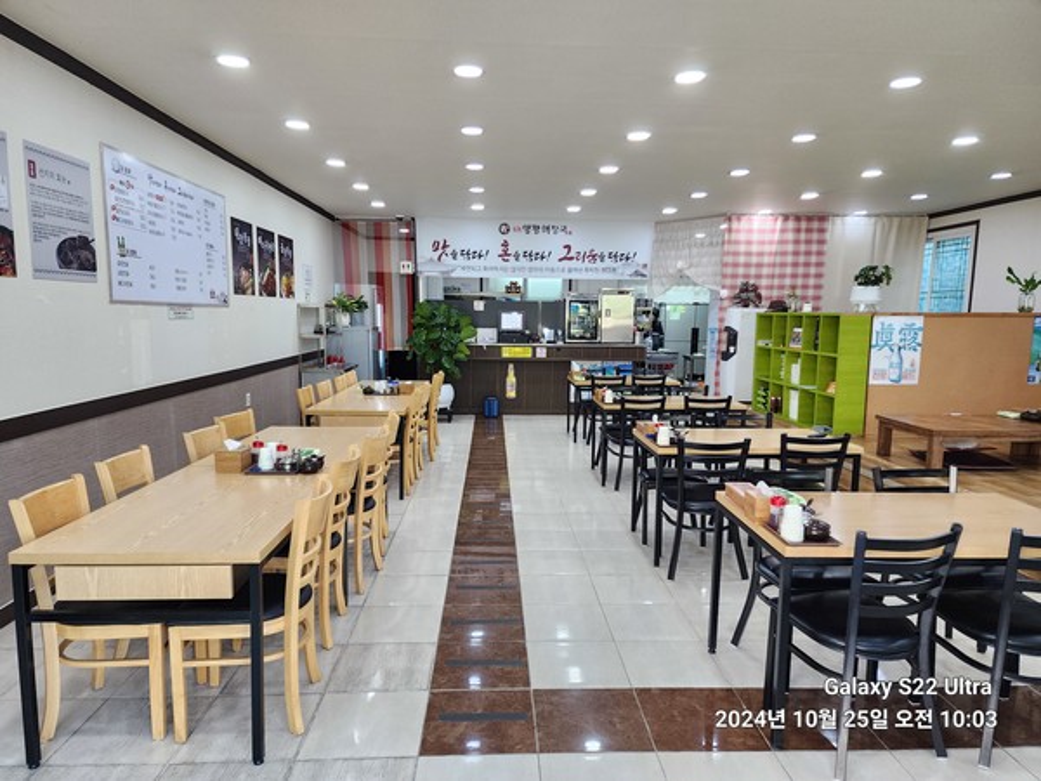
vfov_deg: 58.9
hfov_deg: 73.9
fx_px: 692
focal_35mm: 23
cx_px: 520
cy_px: 390
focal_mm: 6.4
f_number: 1.8
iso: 200
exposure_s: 1/120
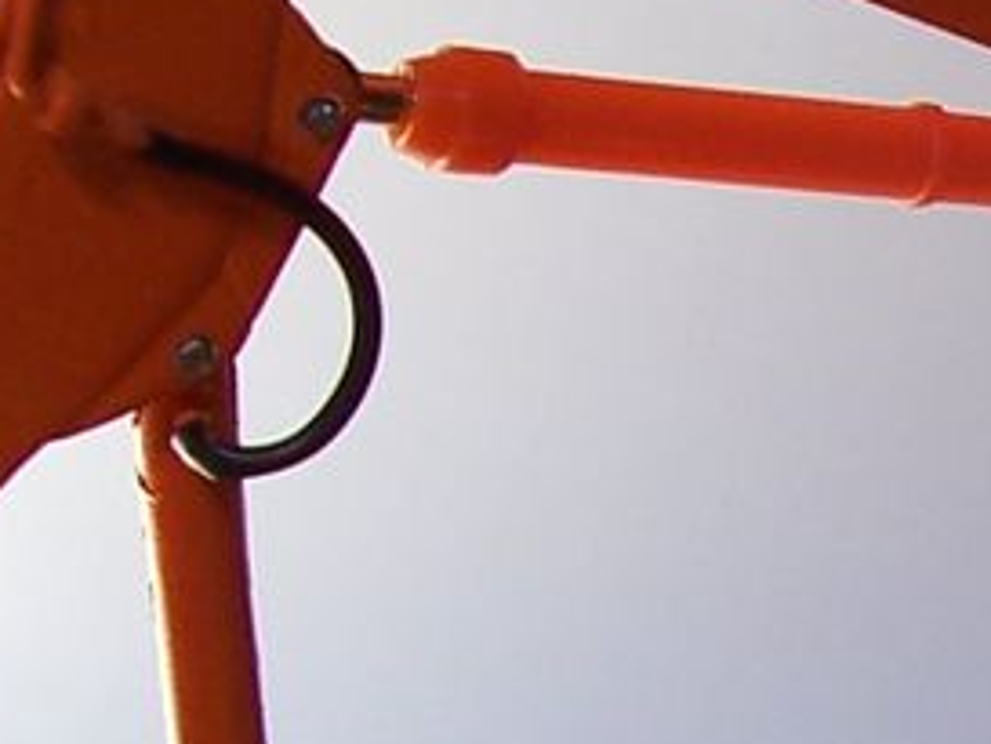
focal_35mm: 164
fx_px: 4697
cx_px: 1702
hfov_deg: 11.3
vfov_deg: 8.9
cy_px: 944
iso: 80
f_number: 2.8
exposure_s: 1/90
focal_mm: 6
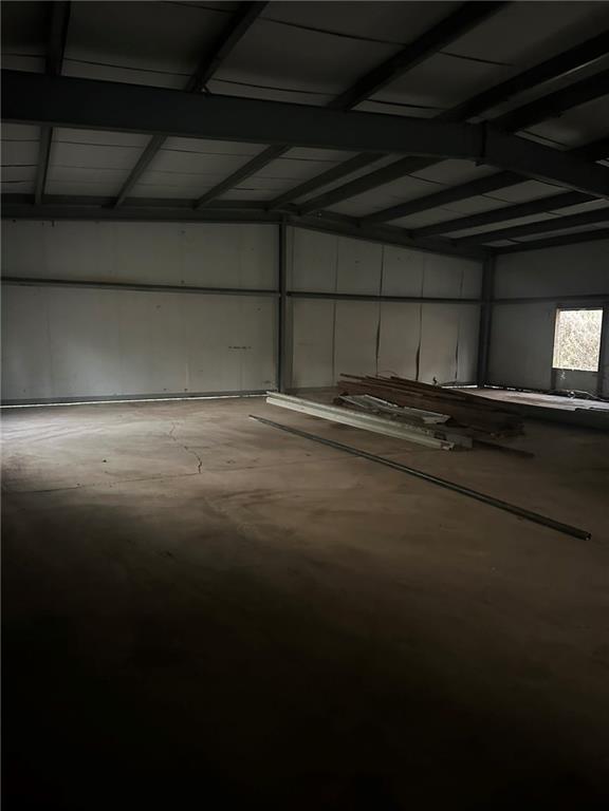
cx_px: 304
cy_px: 406
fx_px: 563
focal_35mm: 24
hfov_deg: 56.8
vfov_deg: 71.6
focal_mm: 6.86
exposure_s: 1/15
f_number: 1.78
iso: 2500
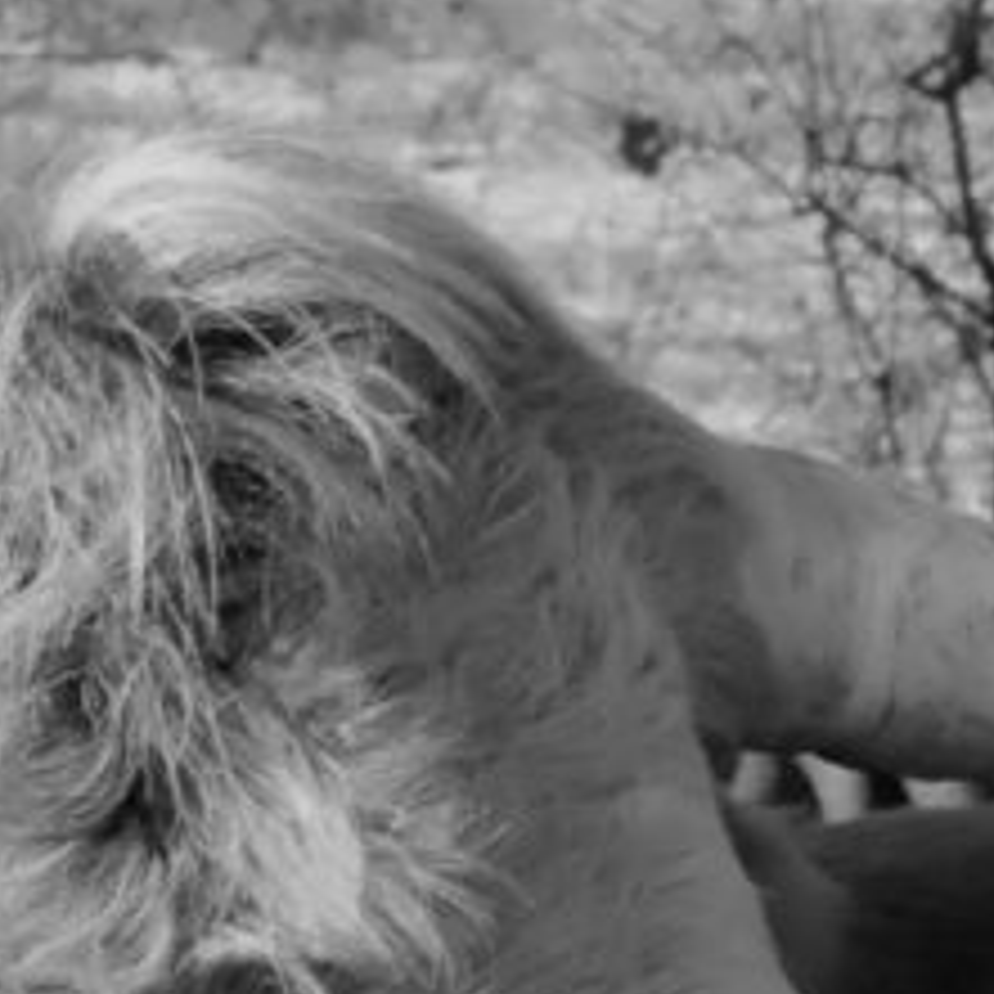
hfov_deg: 4.3
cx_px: 733
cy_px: 486
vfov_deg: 4.3
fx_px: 13157
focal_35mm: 405
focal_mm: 66
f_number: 22
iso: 3200
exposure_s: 1/250
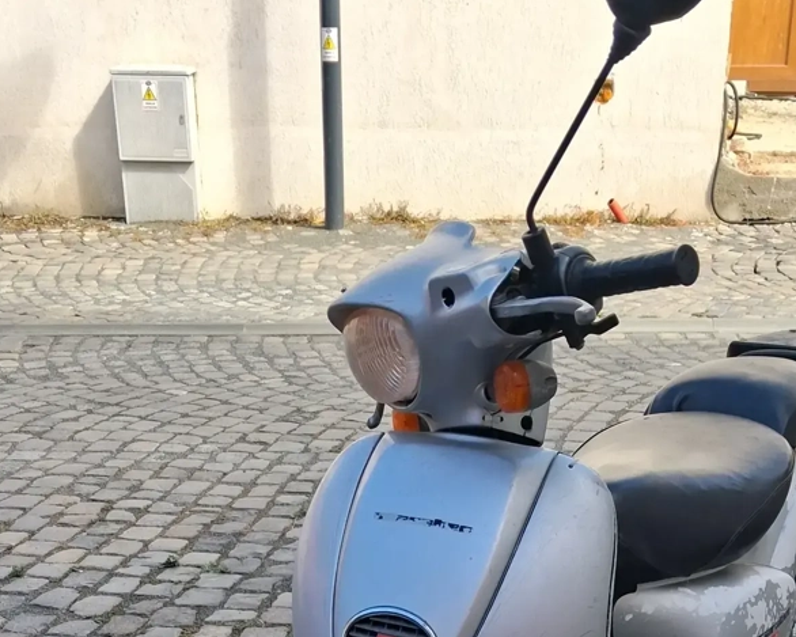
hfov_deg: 31.4
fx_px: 1414
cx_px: 401
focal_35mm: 60
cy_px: 805
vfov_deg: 22.9
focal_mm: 4
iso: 20
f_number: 1.8
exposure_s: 1/236
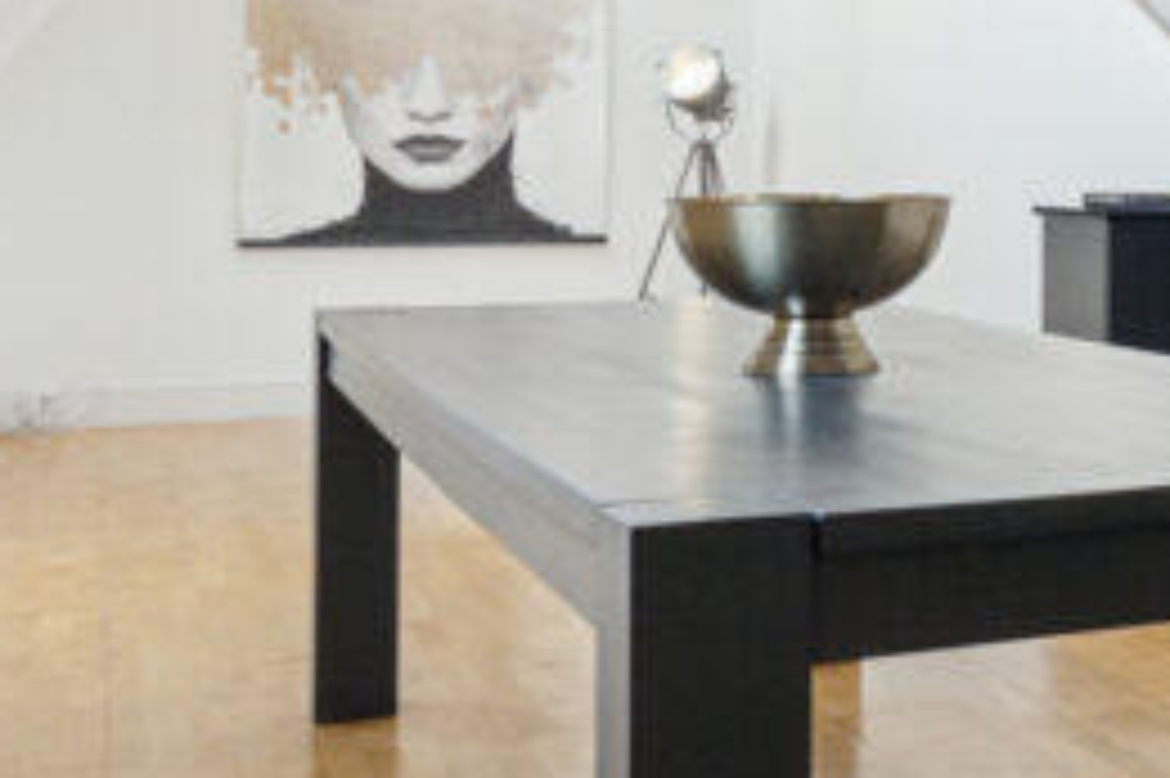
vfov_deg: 20.7
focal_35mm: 65
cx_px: 1562
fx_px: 2110
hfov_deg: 26.0
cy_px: 164
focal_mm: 11
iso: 1250
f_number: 9
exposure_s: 1/30
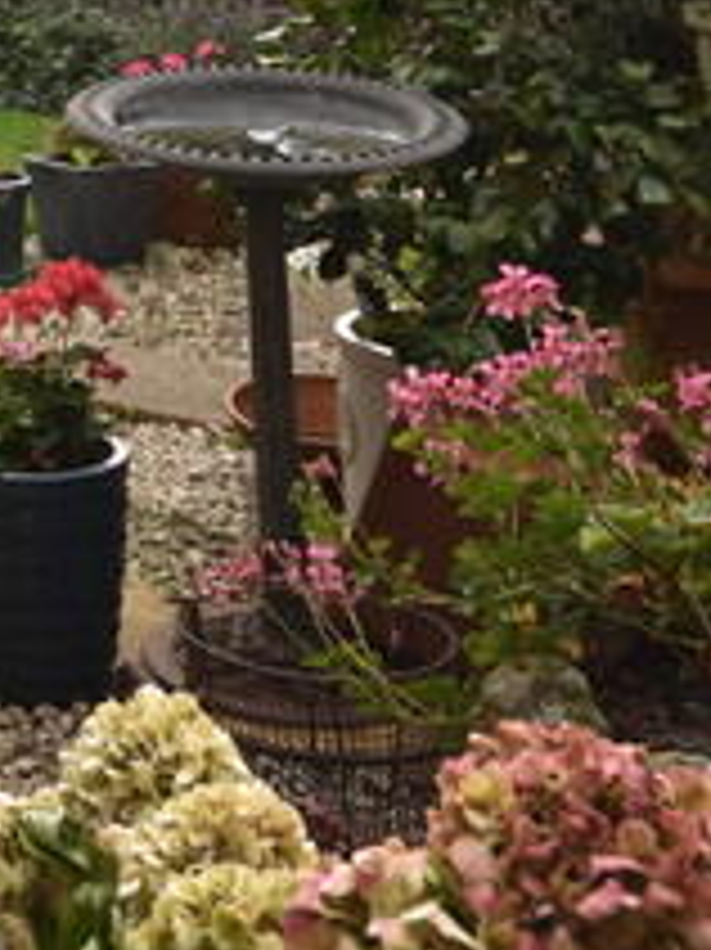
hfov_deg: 18.5
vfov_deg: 23.1
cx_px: -364
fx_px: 1919
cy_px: -425
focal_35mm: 70
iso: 100
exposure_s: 1/200
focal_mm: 10
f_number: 5.6
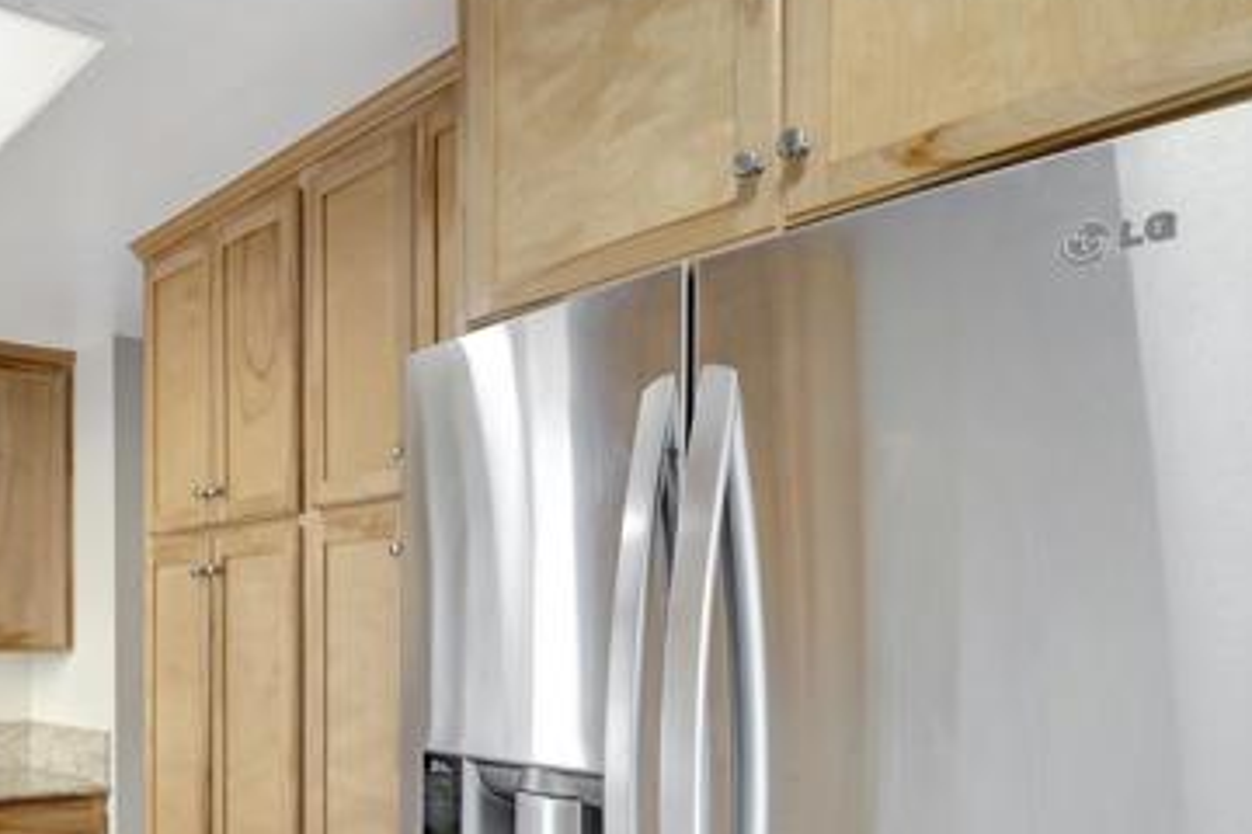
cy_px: 688
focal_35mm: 33
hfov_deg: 52.3
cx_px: 188
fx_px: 1144
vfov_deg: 38.3
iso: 200
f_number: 8
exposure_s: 1/8
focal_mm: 18.5
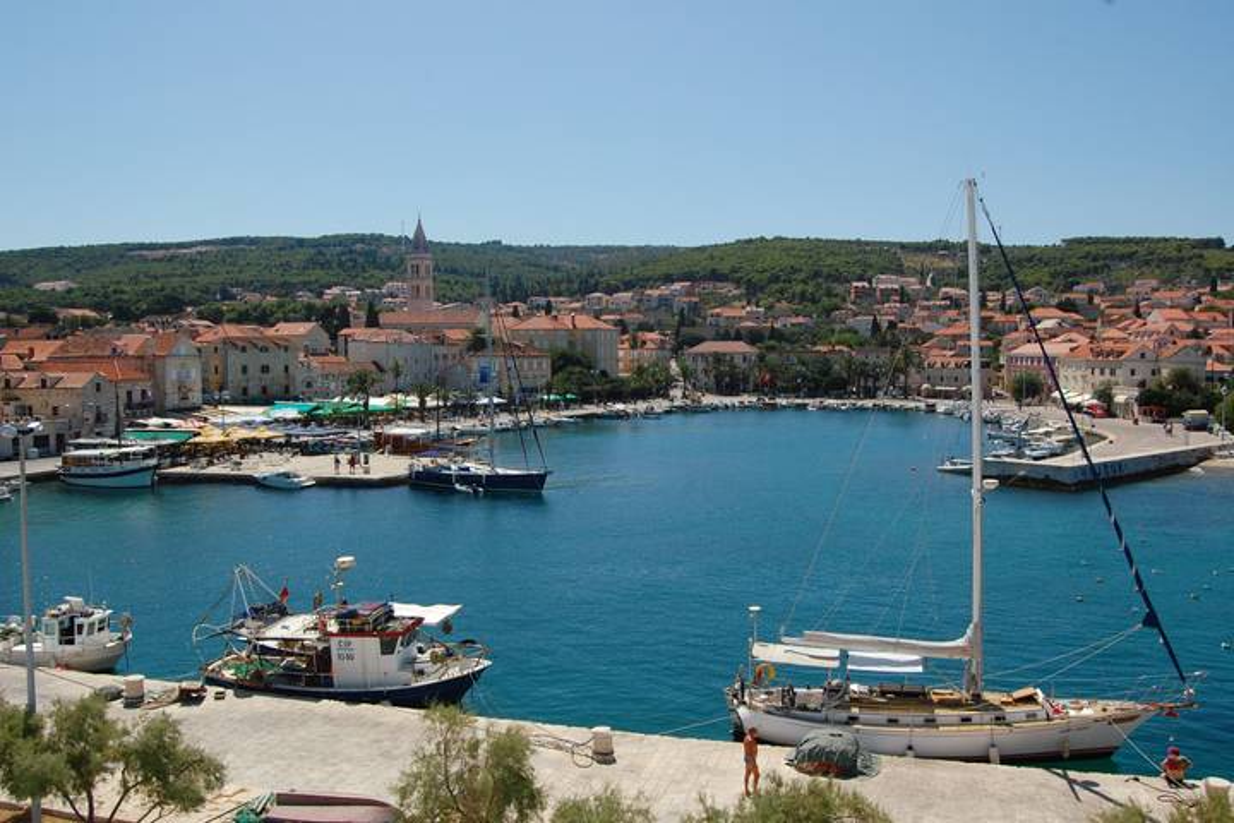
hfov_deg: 64.6
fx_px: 977
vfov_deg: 45.7
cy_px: 412
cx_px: 617
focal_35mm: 28
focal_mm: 19
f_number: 10
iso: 200
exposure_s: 1/400
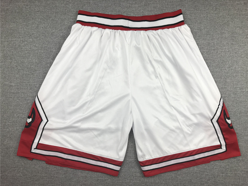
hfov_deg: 61.6
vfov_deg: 48.2
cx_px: 128
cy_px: 95
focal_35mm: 29
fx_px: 208
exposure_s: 1/100
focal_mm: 3.99
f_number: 1.8
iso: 25
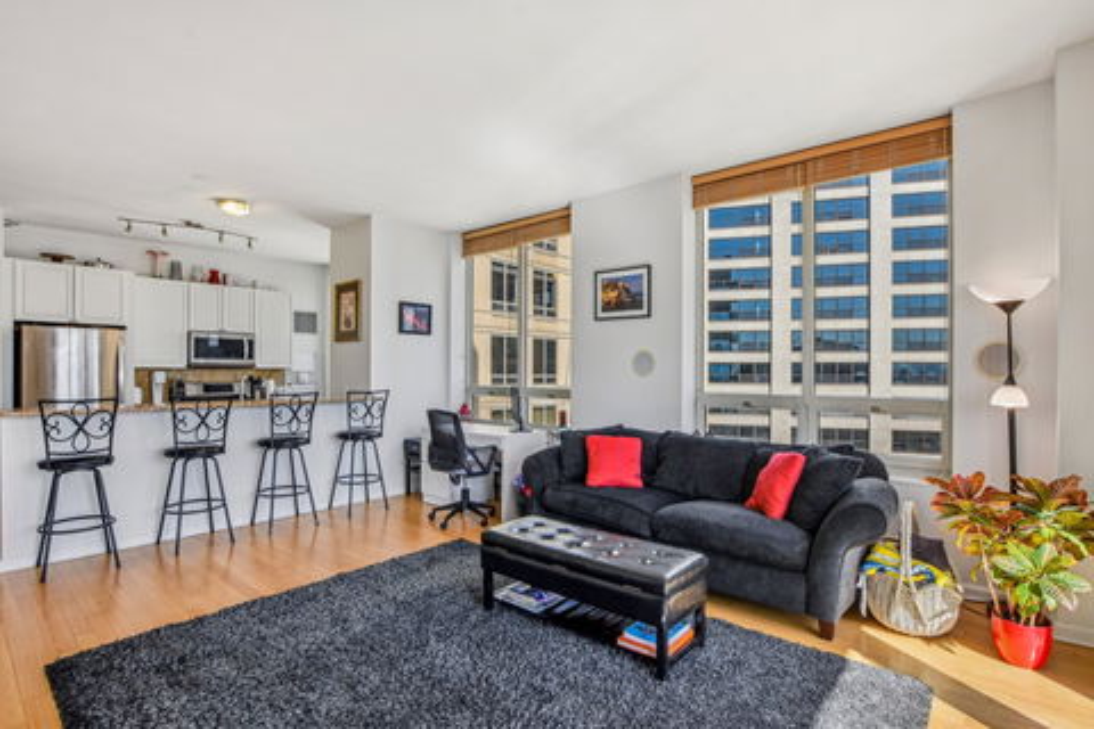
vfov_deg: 72.1
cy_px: 364
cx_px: 547
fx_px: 501
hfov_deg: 95.0
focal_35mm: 16
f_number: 8
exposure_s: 1/500
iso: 500
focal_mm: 11
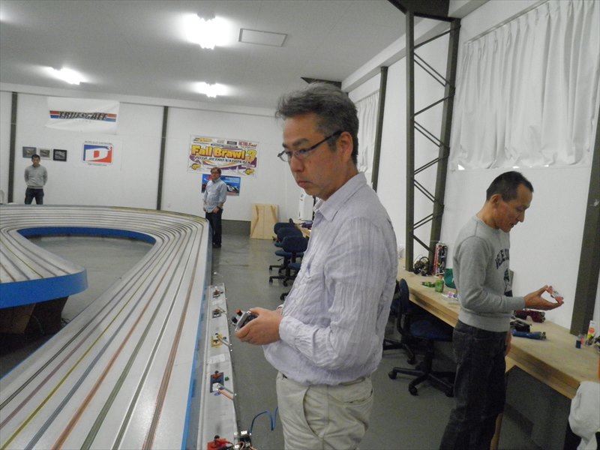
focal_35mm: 28
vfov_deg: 49.7
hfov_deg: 63.4
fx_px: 485
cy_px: 225
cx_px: 300
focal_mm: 5
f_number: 3.2
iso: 800
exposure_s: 1/100
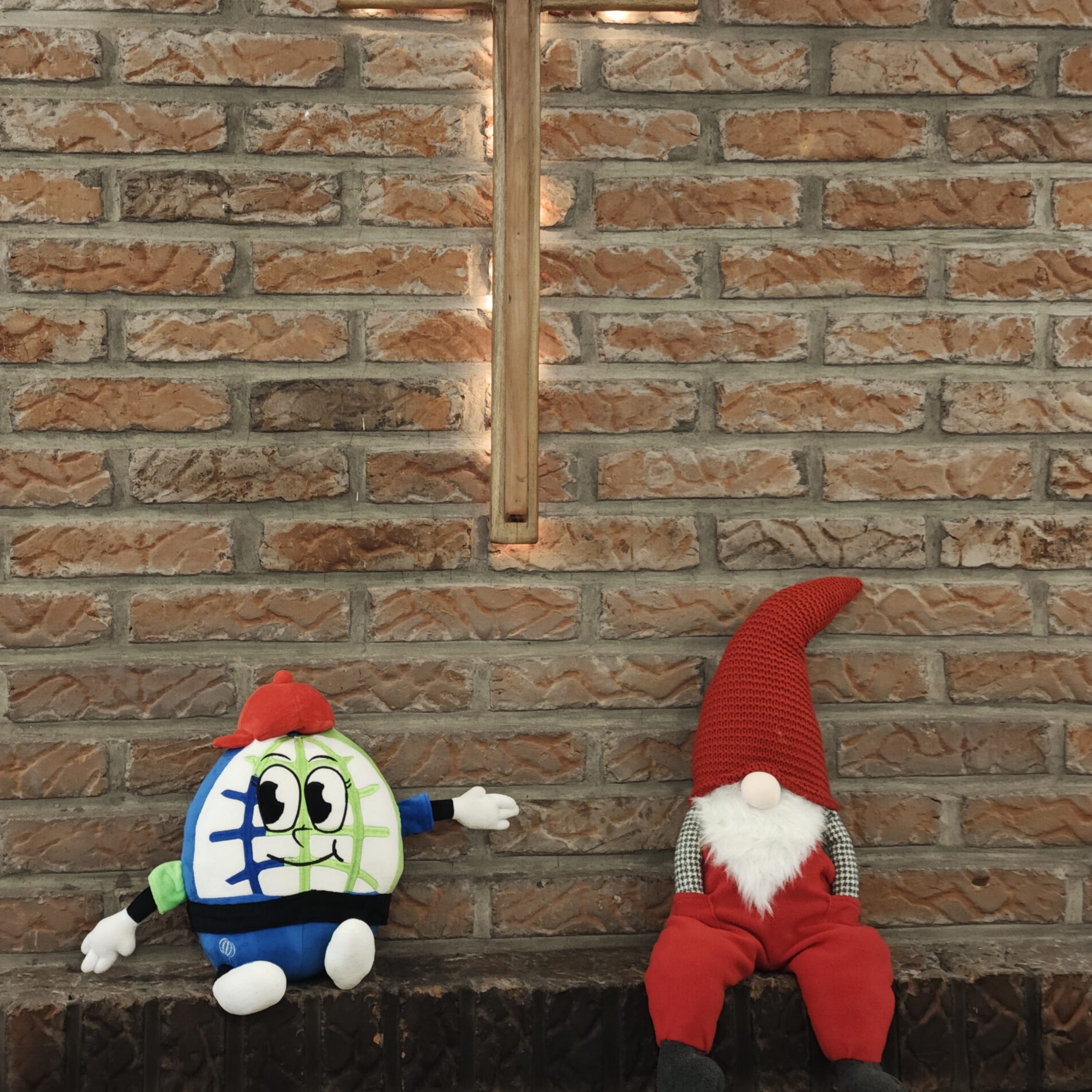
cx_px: 545
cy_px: 490
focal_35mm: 71
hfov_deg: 24.3
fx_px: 2534
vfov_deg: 24.3
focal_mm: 9
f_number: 2
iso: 1000
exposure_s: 1/50
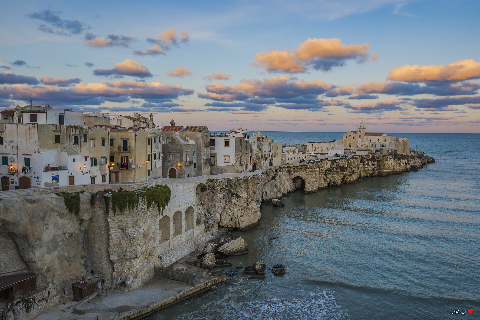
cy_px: 160
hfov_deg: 61.9
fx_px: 400
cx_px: 240
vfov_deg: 43.6
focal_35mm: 30
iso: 31
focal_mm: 30
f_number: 8
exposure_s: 1/15
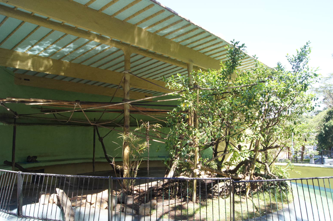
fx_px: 259
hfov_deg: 65.5
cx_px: 161
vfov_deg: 46.3
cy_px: 107
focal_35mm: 28
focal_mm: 18
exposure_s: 1/125
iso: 800
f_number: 10
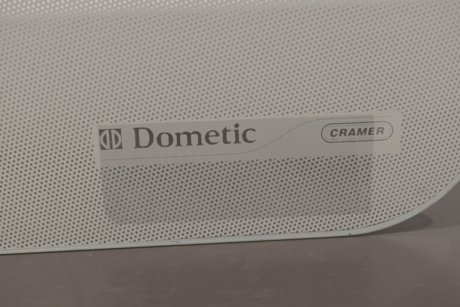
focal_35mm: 63
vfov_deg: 21.6
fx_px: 805
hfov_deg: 31.9
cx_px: 230
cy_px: 154
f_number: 7.1
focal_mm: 42
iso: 400
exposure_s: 1/60
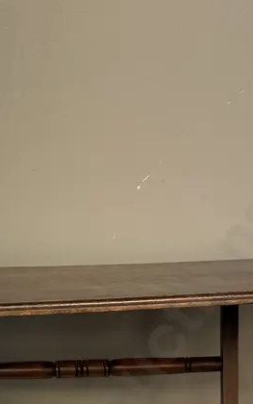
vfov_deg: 29.6
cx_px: 89
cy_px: 445
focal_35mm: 62
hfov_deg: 20.9
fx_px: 683
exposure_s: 1/100
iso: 160
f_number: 1.78
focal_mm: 6.86
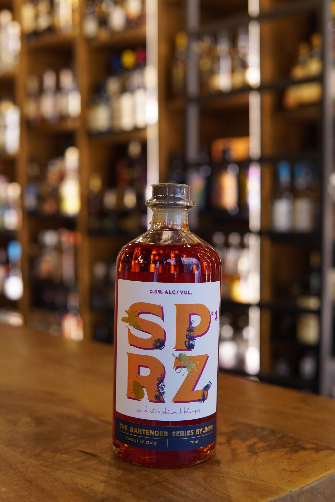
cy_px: 251
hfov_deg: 29.9
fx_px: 628
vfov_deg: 43.6
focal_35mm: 45
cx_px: 168
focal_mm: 30
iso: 1600
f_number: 2.8
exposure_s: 1/160
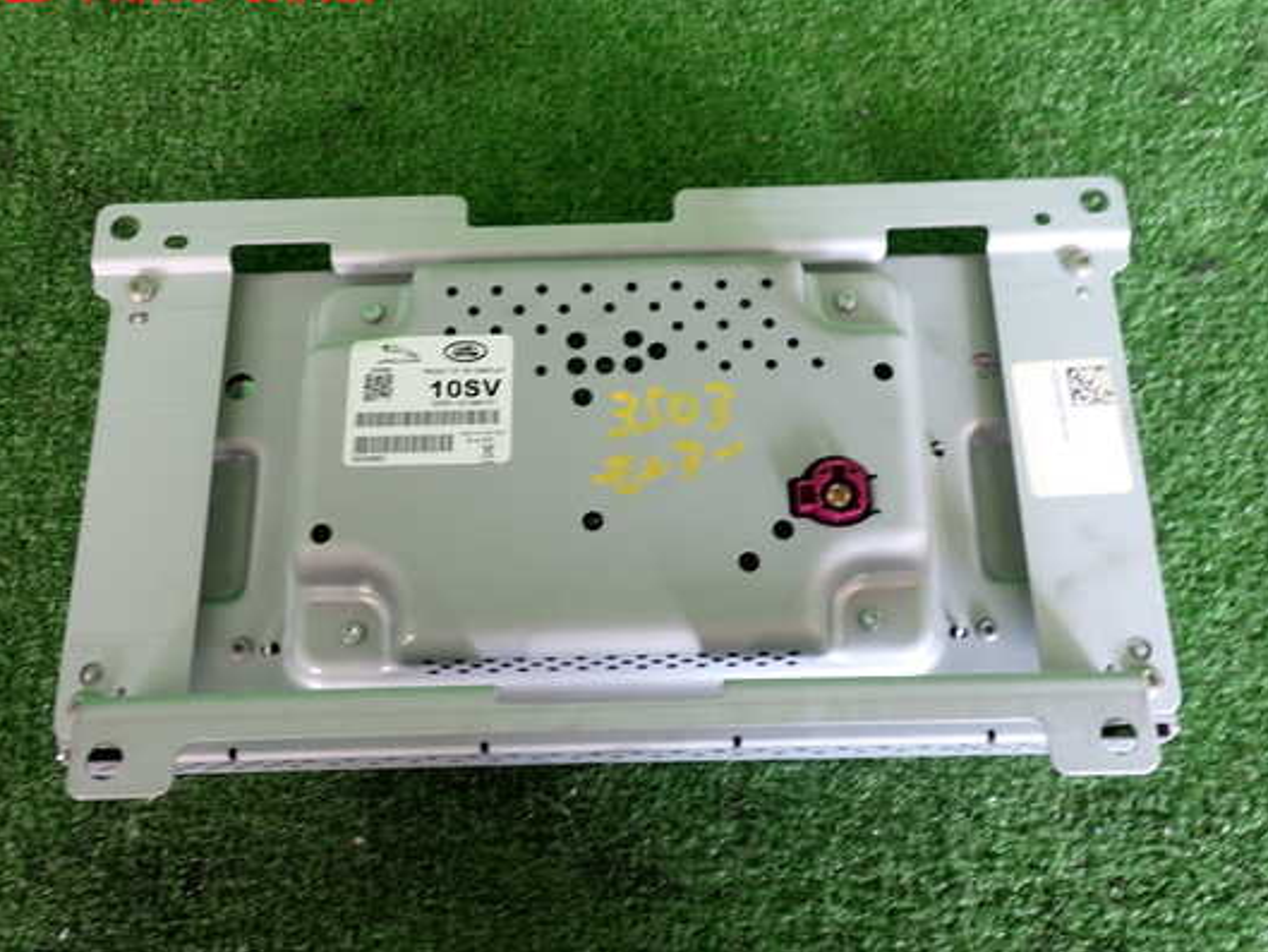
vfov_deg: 41.8
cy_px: 496
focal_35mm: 34
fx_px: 1246
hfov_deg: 53.9
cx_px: 657
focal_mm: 5.4
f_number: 2.3
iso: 200
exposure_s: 1/40
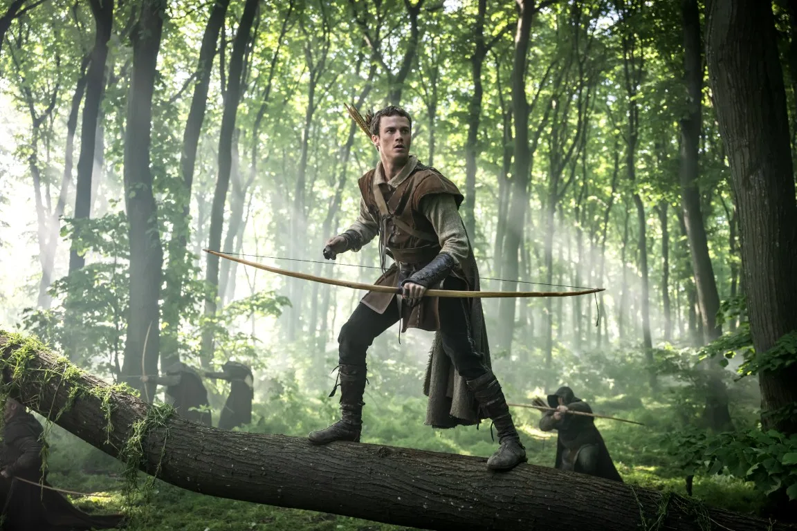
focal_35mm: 36
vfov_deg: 36.9
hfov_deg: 53.1
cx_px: 398
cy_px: 266
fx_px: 797
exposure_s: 1/640
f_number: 2.8
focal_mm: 36
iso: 1250
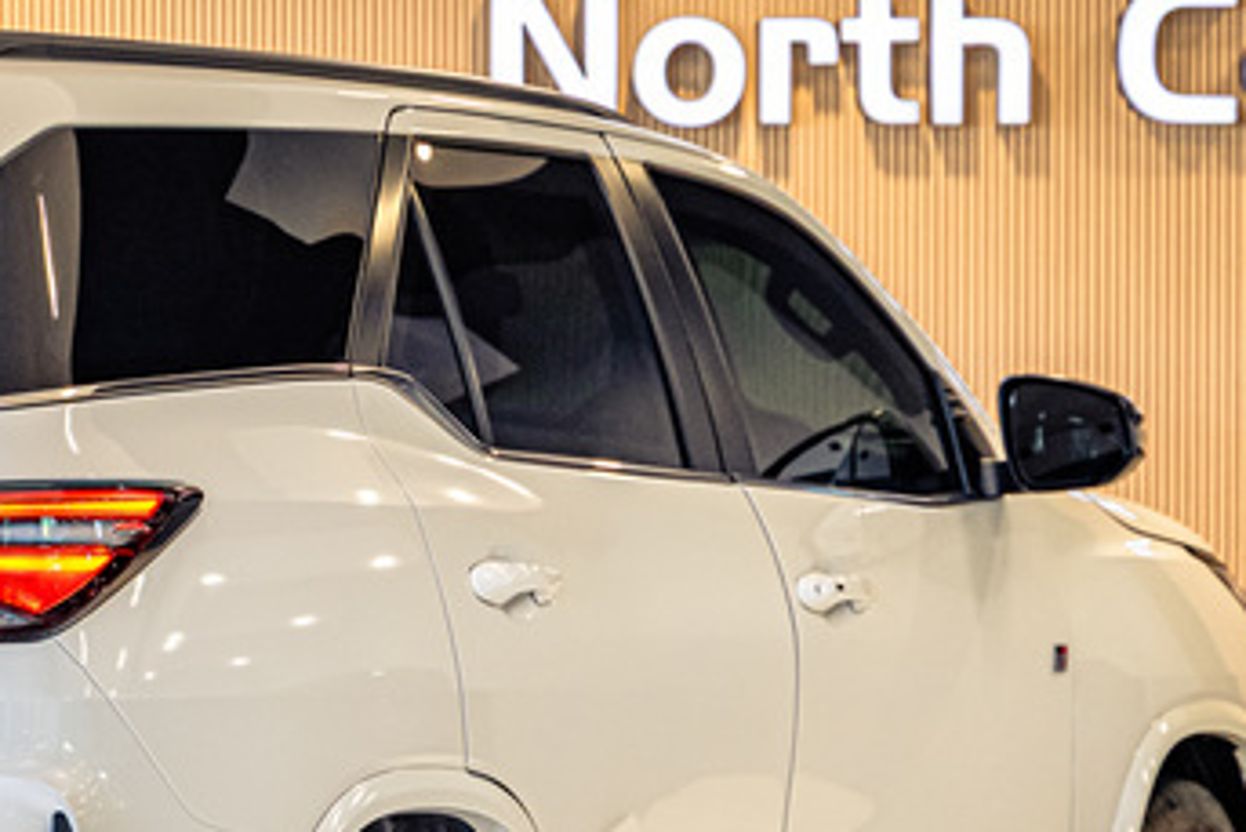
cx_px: 74
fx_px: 6198
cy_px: 574
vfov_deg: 7.7
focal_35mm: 179
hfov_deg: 11.4
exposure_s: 1/160
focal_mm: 60
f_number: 3.5
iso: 1000
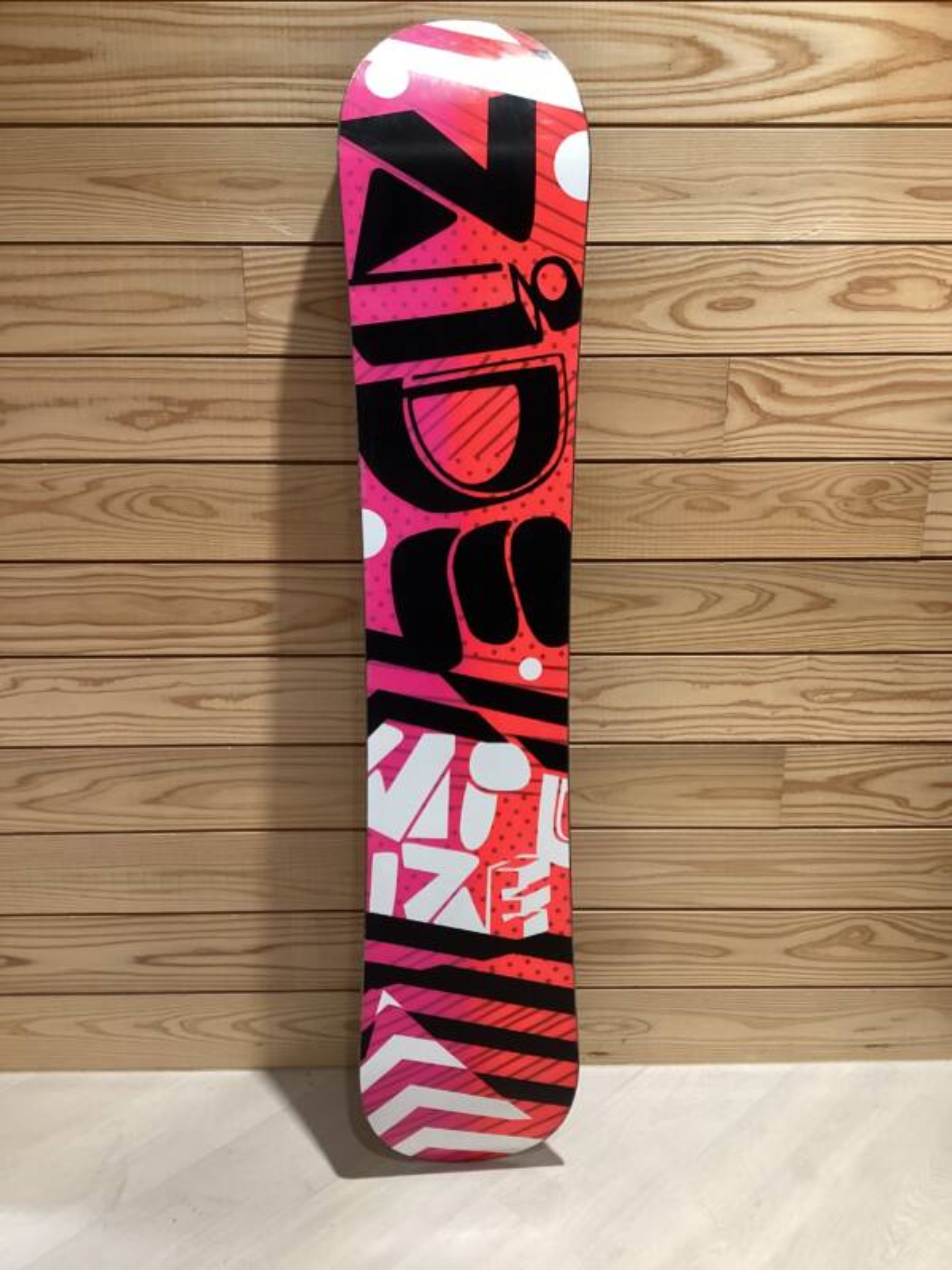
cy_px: 635
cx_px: 476
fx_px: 1137
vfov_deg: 58.4
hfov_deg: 45.4
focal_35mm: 31
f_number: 2.4
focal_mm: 3.3
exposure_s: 1/50
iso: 100
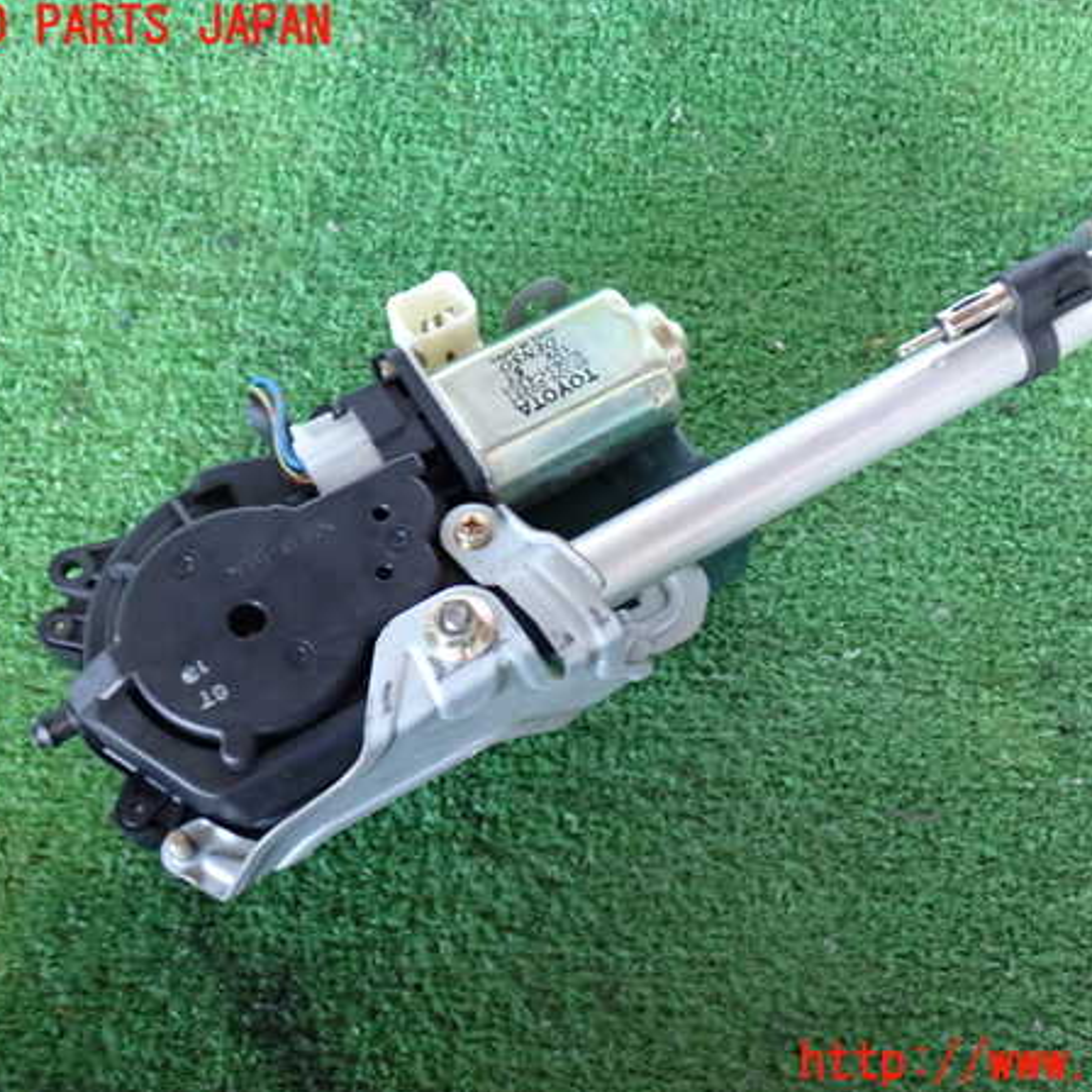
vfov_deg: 37.6
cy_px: 546
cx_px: 619
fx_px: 1606
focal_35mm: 45
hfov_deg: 37.5
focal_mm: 6.83
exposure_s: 1/40
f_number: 2.7
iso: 500
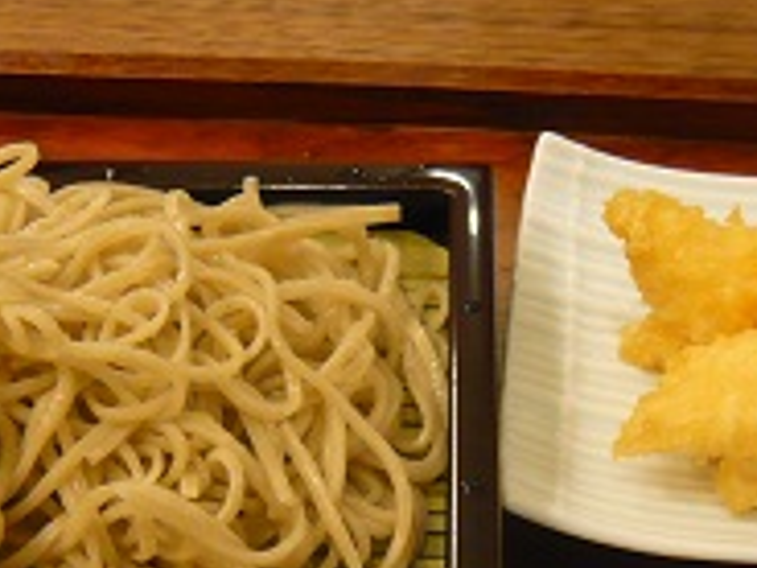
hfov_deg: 27.7
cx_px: 450
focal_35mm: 70
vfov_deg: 20.0
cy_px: 646
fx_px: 1531
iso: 200
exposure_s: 1/15
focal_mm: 4.6
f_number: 2.8
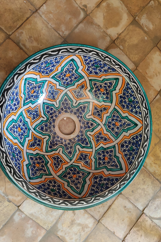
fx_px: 188
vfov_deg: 65.5
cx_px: 68
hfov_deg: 46.2
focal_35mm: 28
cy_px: 125
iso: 939
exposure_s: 1/30
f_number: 1.79
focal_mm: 4.74
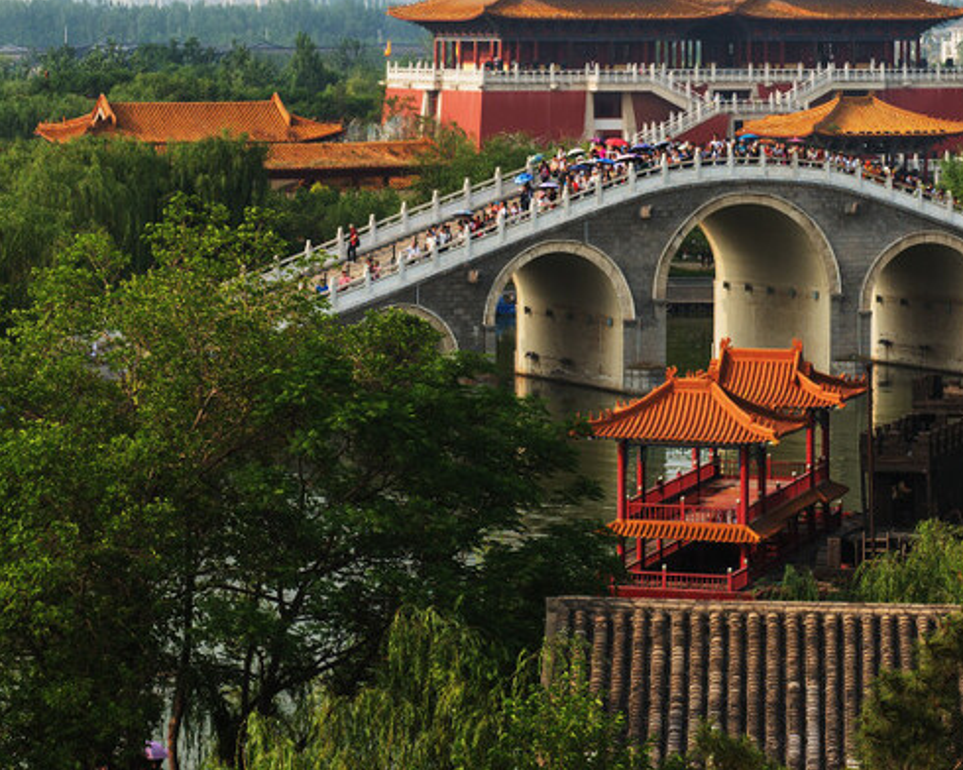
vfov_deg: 11.2
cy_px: 158
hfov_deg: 14.0
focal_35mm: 138
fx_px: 3933
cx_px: 393
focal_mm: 60
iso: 100
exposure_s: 1/250
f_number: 8
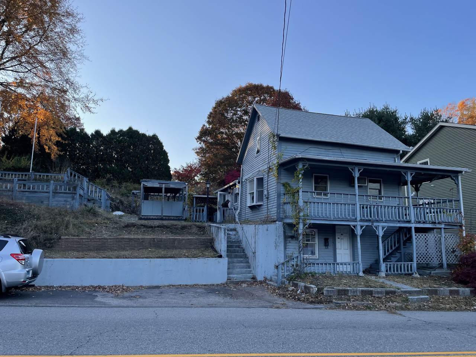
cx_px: 238
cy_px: 178
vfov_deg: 53.1
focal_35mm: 26
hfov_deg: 67.3
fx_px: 358
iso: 32
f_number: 1.6
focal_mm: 4.2
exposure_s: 1/882
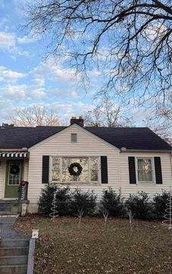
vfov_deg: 55.3
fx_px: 262
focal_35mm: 35
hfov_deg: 36.3
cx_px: 80
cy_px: 140
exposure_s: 1/979
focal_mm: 6.76
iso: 80
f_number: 1.78
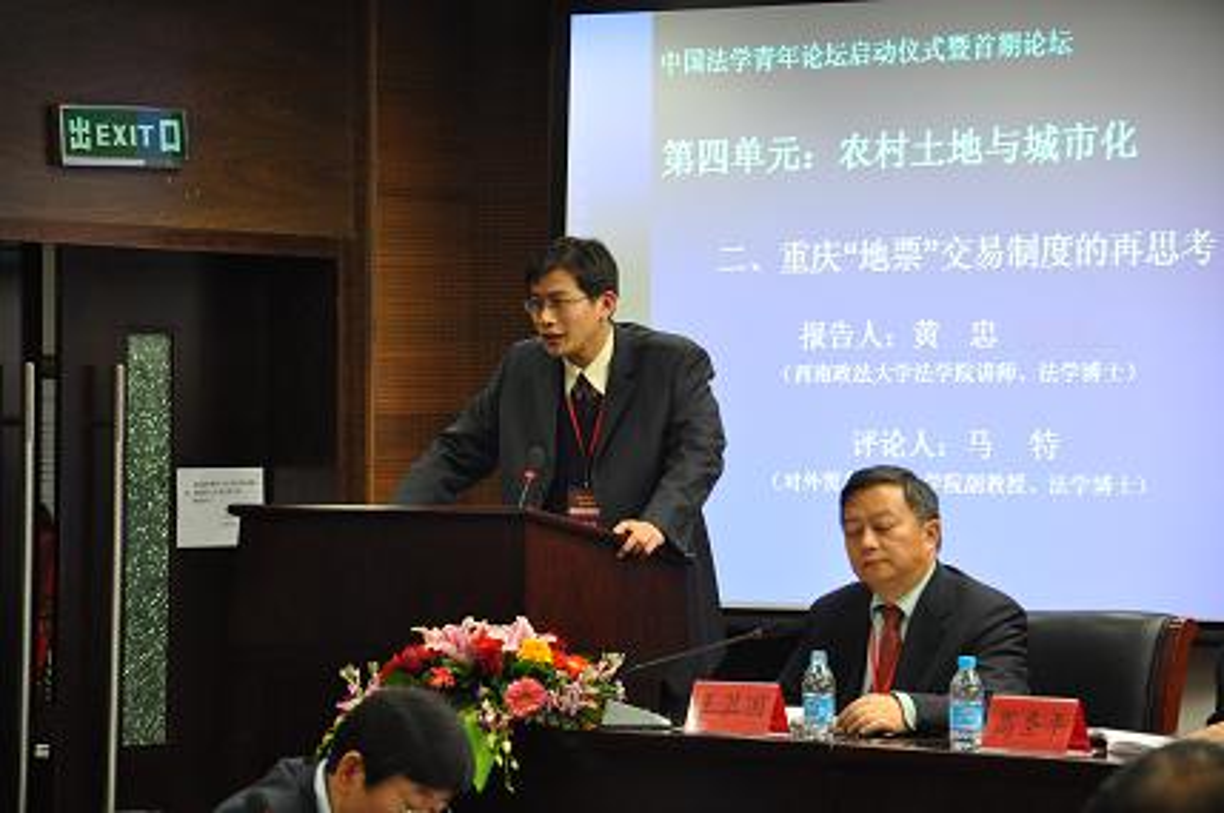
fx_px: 5349
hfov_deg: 13.1
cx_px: 612
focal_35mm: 158
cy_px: 406
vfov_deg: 8.7
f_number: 5.6
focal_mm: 105
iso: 1400
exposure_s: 1/30
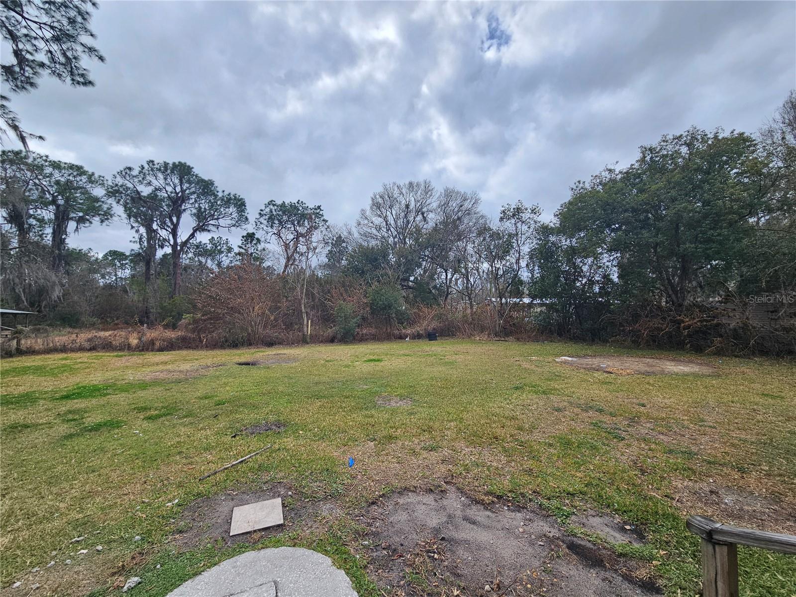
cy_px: 298
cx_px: 398
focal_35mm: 13
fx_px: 299
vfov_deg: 89.9
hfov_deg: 106.2
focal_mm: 2.2
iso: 50
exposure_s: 1/1695
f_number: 2.2
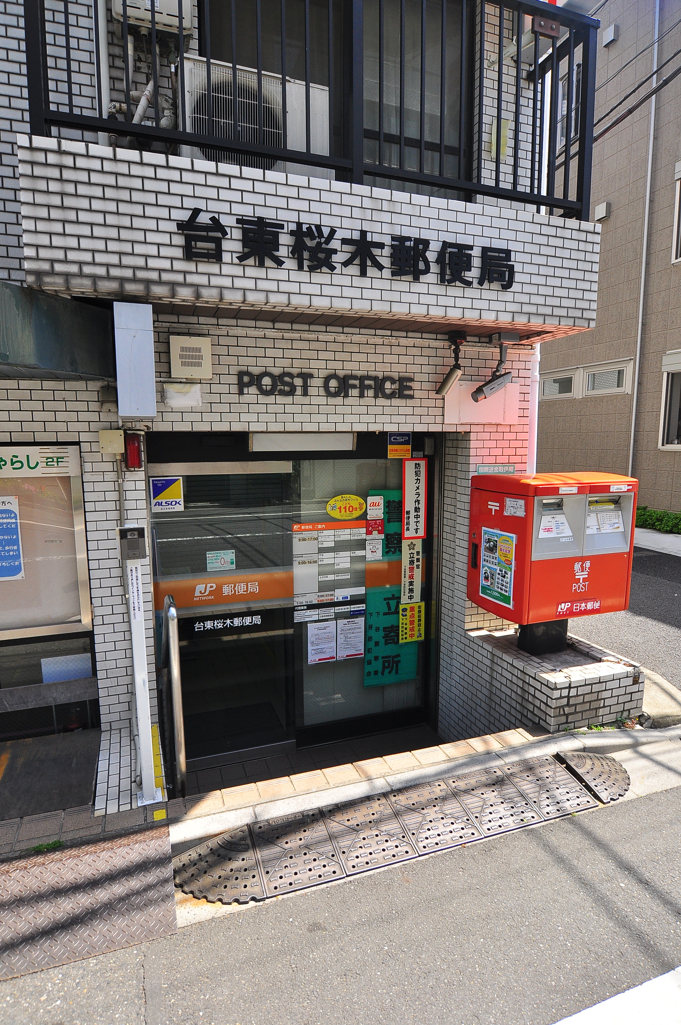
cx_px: 340
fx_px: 512
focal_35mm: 18
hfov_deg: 67.2
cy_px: 512
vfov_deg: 90.1
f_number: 6.3
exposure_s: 1/400
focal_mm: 12
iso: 250
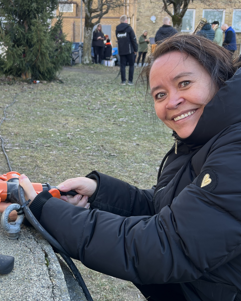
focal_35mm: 40
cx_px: 88
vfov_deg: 45.7
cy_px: 132
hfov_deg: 37.1
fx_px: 357
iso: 32
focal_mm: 5.7
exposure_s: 1/121
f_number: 1.5
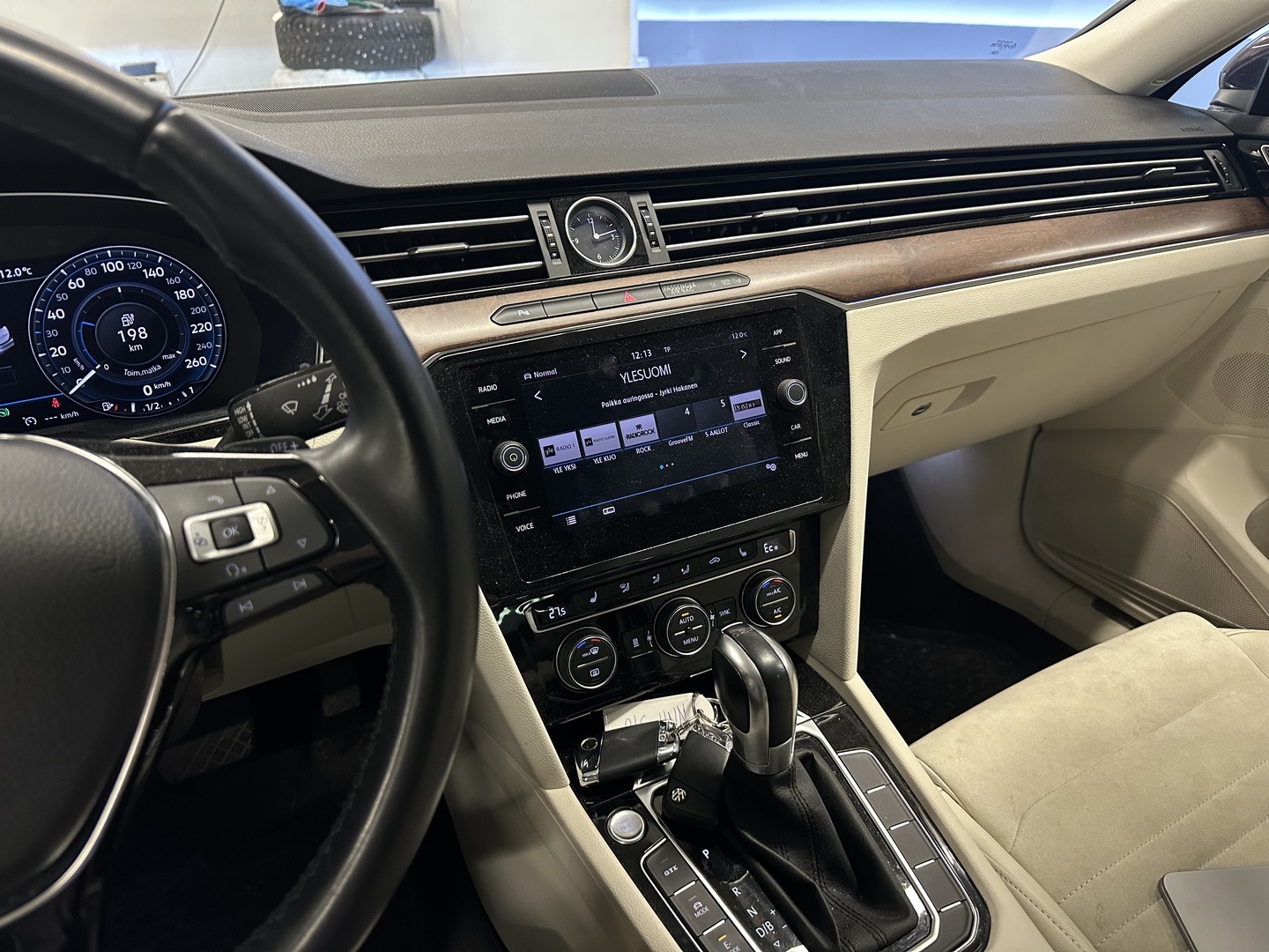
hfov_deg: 71.6
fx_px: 880
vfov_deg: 56.8
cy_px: 476
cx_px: 634
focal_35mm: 24
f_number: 1.78
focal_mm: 6.86
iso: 500
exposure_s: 1/56
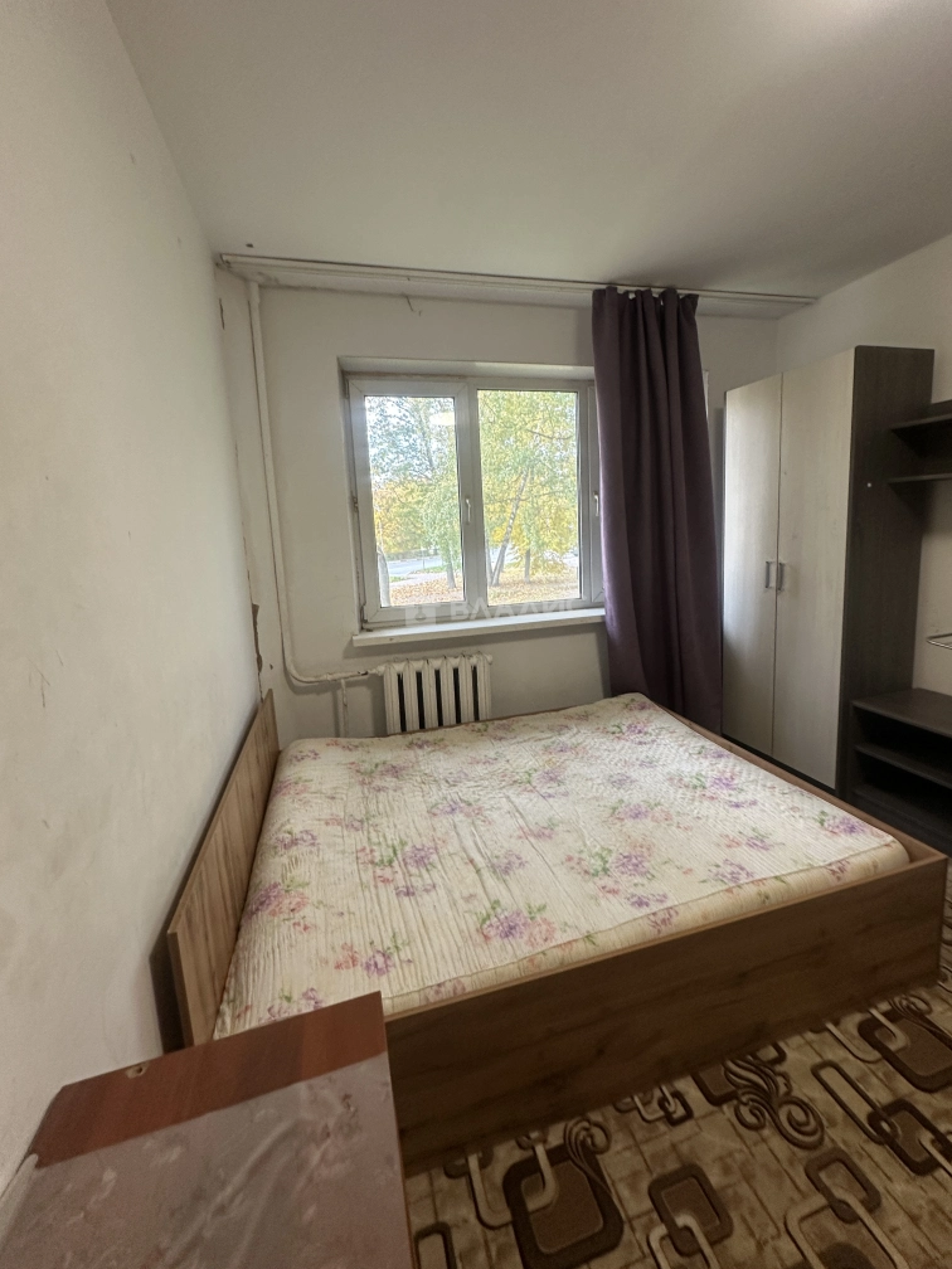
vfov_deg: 98.1
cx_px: 495
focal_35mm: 15
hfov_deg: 81.7
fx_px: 550
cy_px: 607
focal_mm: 2.22
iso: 125
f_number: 2.2
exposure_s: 1/99
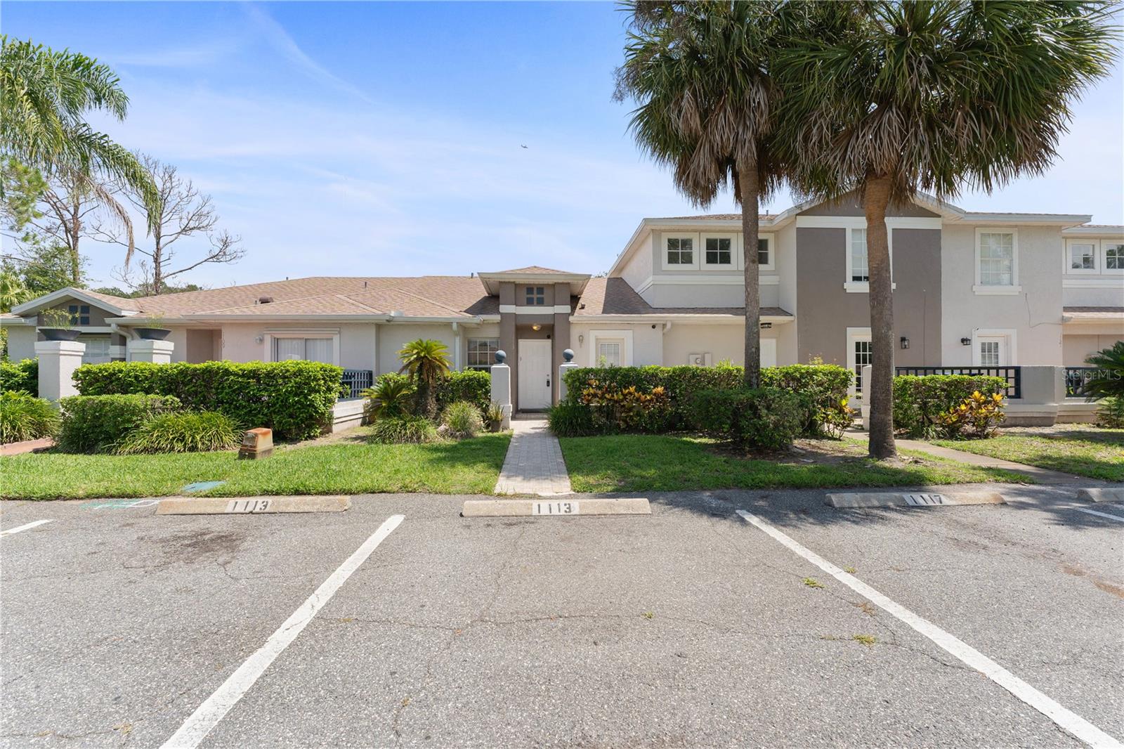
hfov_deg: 104.3
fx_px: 437
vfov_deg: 81.2
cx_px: 562
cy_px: 374
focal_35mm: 14
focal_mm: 14
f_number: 7.1
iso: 400
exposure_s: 1/320
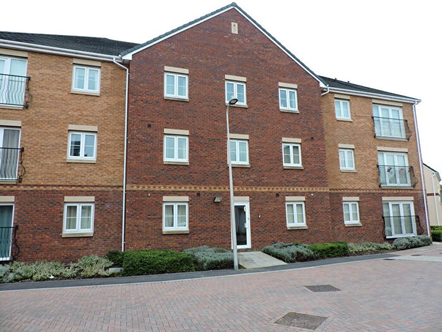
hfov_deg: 71.6
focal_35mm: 24
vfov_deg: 56.8
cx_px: 221
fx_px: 306
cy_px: 166
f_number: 3
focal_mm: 4.3
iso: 100
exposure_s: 1/125
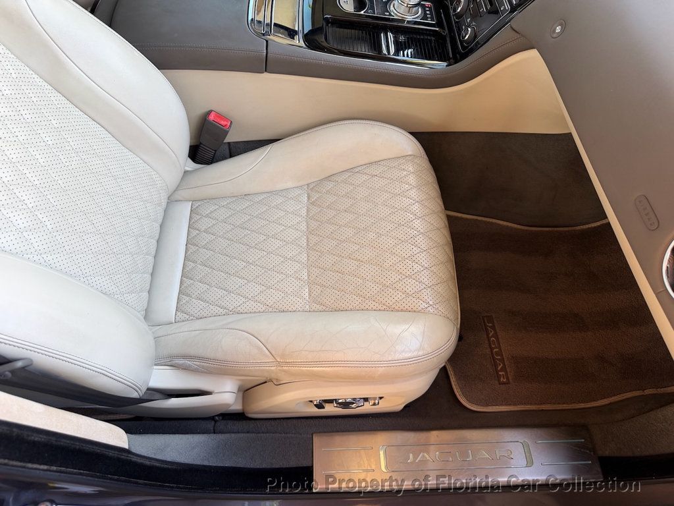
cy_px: 253
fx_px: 467
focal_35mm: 24
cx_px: 337
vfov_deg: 56.8
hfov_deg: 71.6
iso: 100
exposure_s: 1/121
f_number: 1.78
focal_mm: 6.76
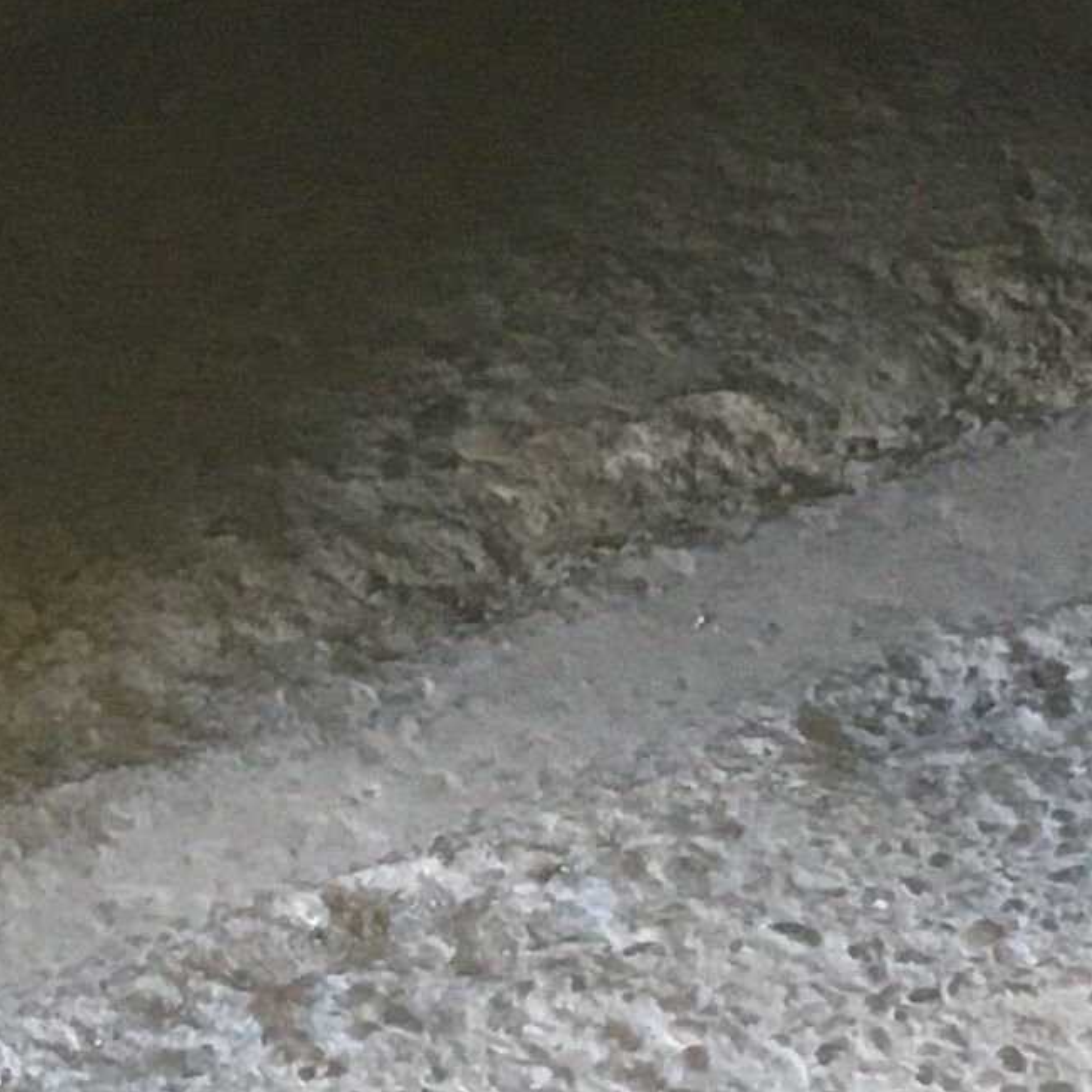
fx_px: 5675
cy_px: -425
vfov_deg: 10.7
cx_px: 126
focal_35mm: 159
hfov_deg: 10.9
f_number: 2.2
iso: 200
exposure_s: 1/33
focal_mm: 4.15
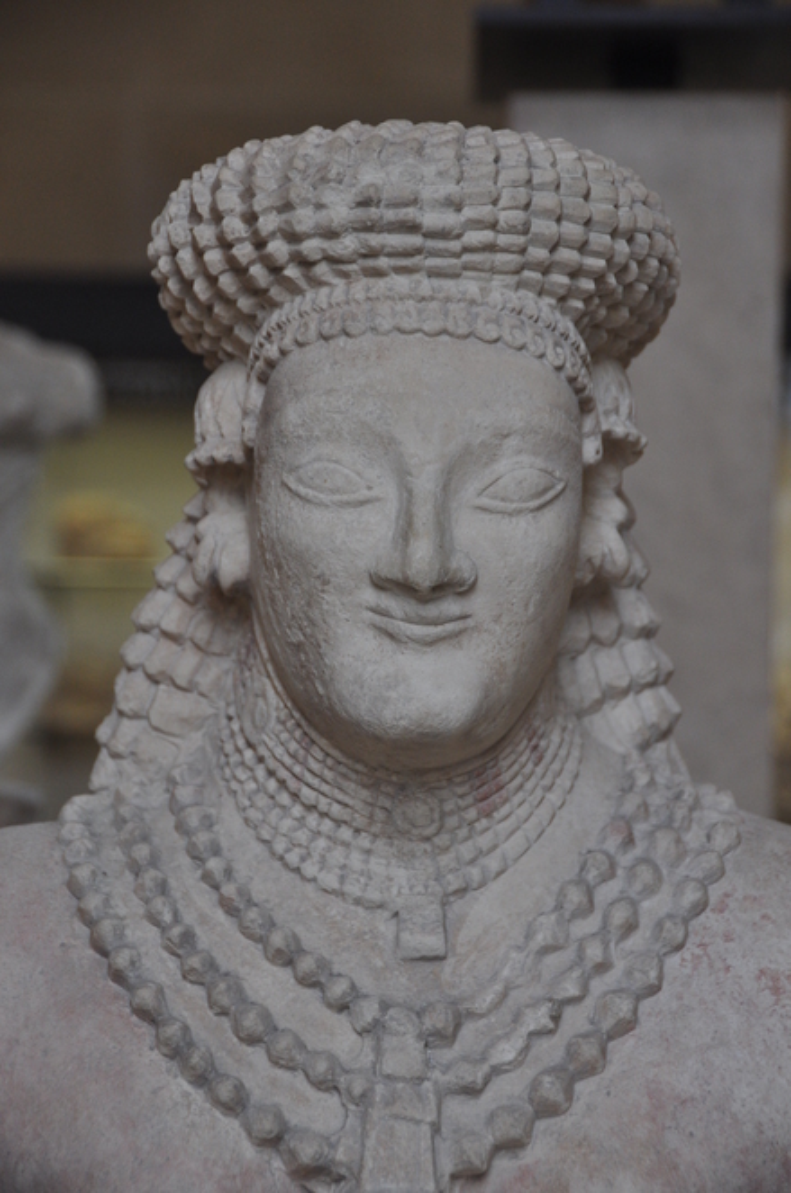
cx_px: 396
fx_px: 3969
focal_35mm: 120
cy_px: 596
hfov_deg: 11.4
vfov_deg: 17.1
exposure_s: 1/125
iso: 640
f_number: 5
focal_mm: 80
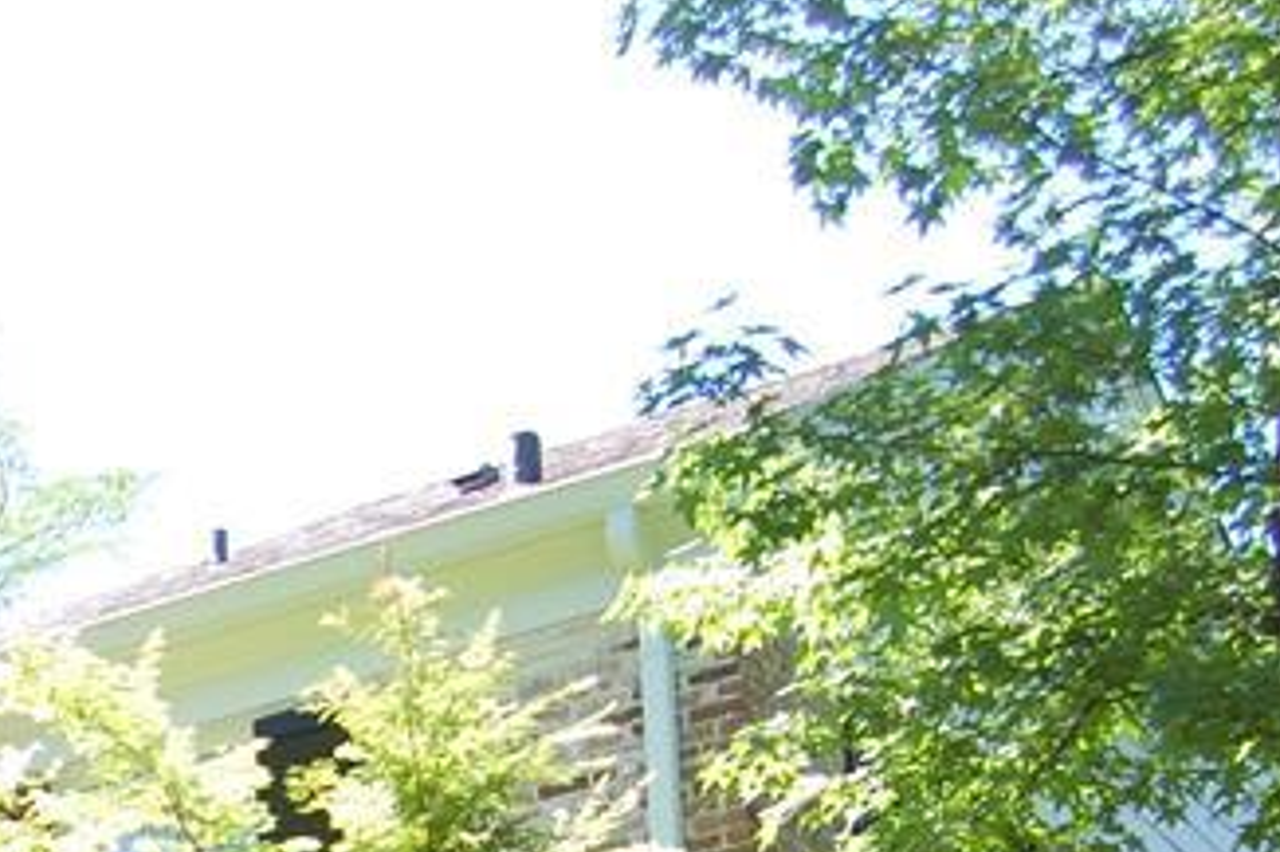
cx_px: -281
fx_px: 4264
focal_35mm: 120
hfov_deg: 16.3
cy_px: 1382
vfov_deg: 10.9
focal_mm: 24
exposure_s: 1/100
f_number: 5
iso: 200
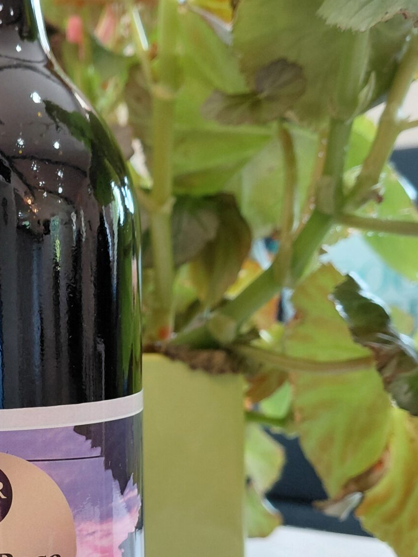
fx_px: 902
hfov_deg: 24.8
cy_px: 406
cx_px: -5
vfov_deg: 33.8
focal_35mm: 56
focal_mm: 4.69
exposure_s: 1/60
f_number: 1.8
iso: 160
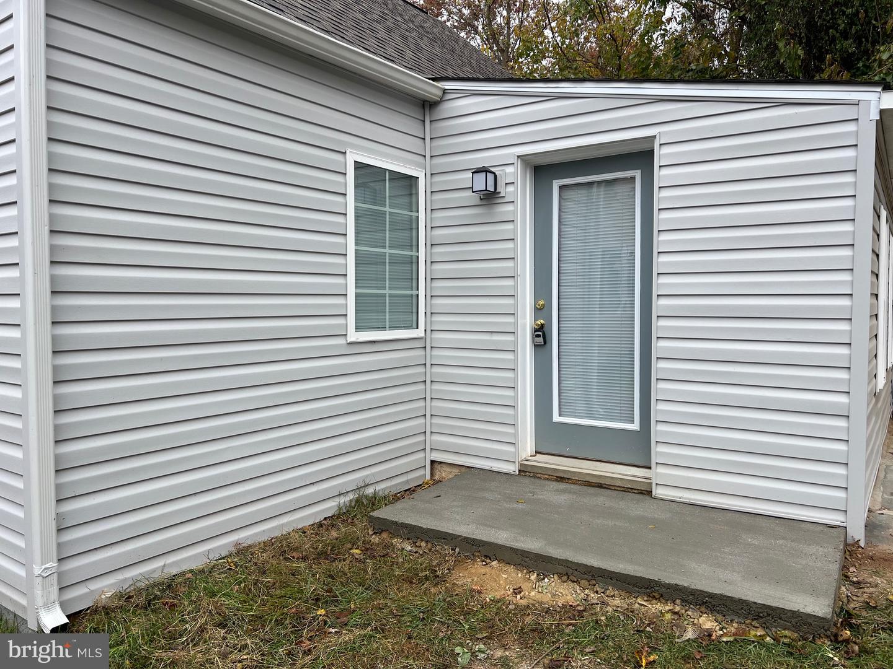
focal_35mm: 26
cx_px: 446
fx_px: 671
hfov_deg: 67.3
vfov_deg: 53.1
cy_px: 334
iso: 50
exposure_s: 1/1135
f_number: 1.5
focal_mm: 5.7
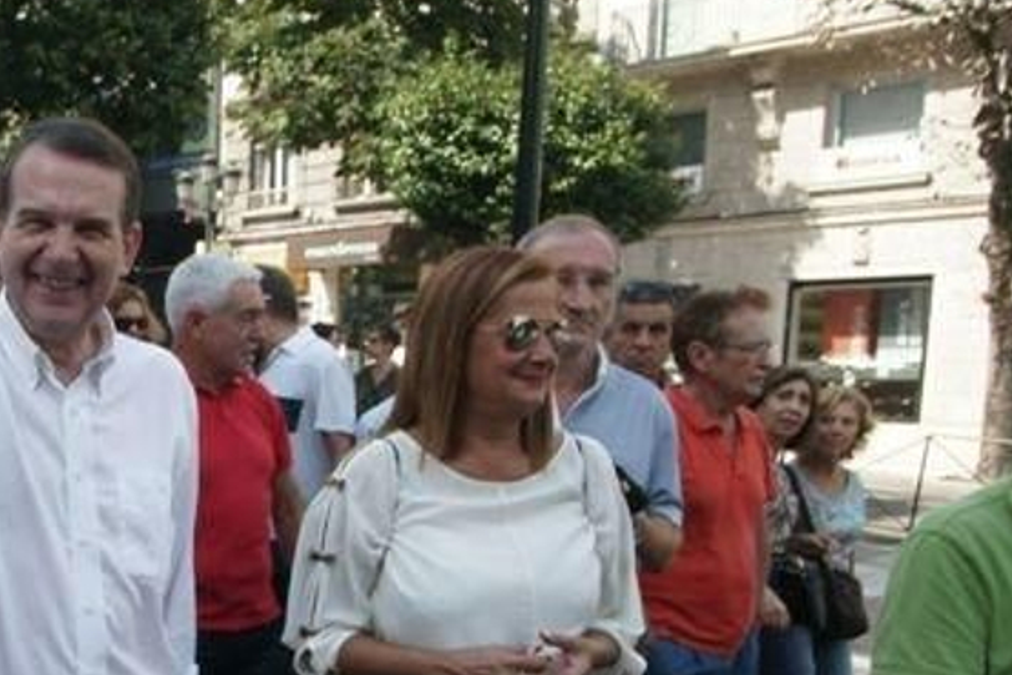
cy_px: 612
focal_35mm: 49
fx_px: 1377
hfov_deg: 35.5
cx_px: -57
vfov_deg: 26.6
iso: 400
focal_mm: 17
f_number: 9
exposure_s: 1/250
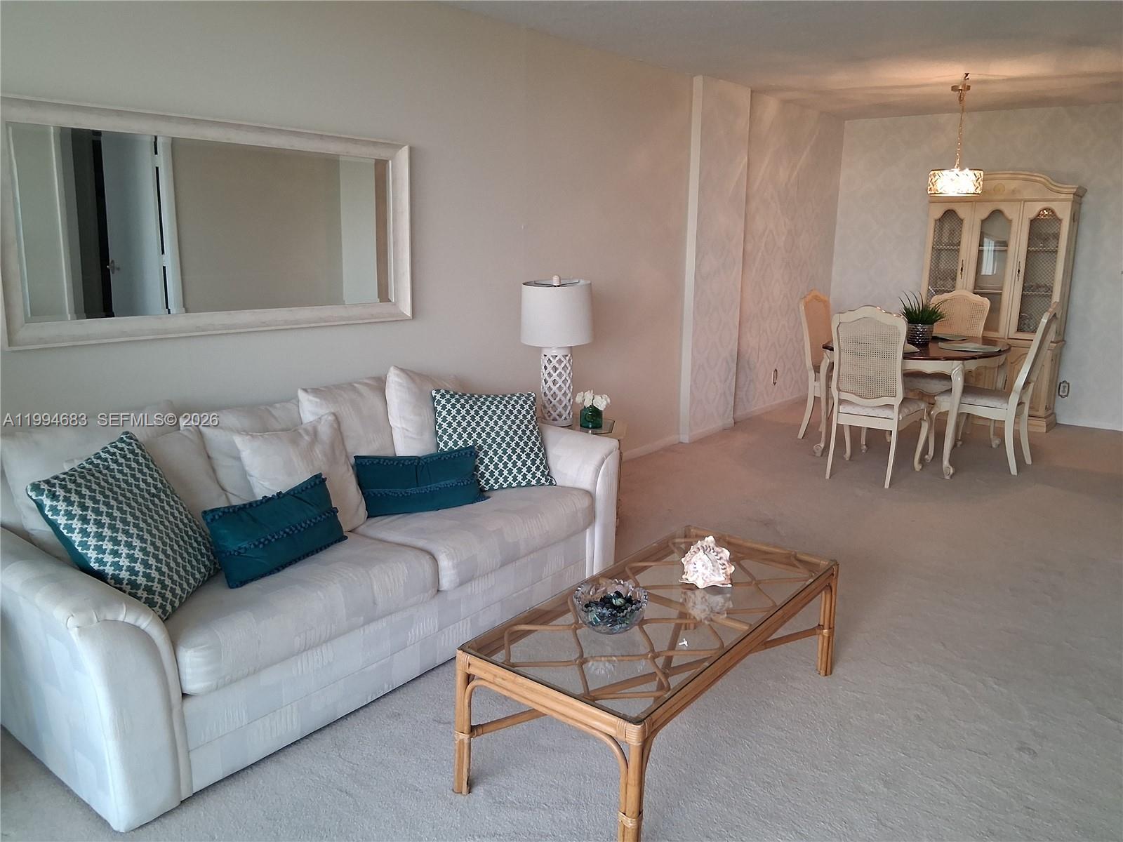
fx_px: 843
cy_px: 421
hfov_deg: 67.3
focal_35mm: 26
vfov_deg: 53.1
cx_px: 562
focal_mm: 3.98
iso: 25
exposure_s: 1/60
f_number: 1.8
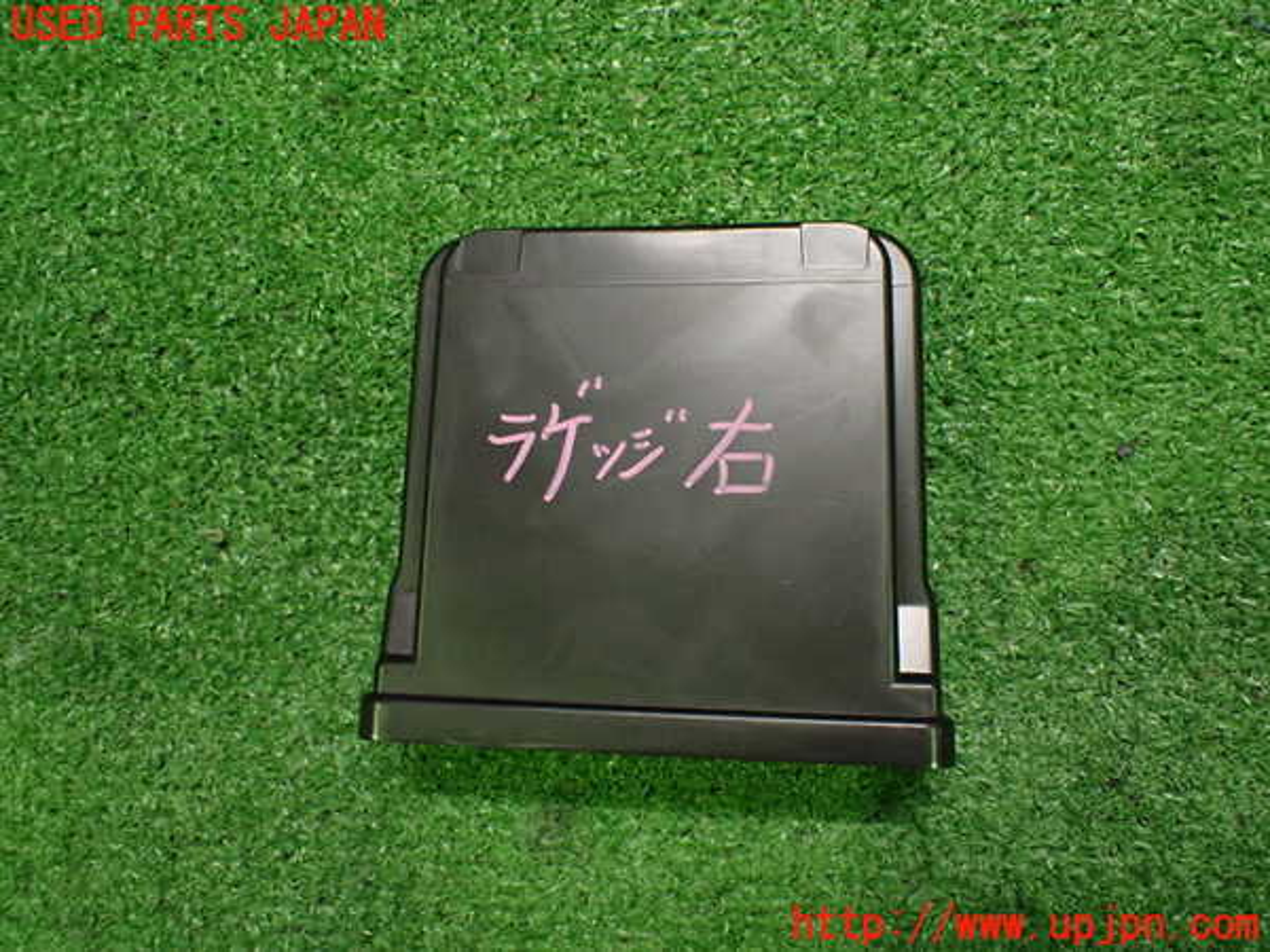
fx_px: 1101
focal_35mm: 30
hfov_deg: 60.0
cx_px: 635
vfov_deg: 46.8
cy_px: 476
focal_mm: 5.4
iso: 800
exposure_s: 1/80
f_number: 2.3
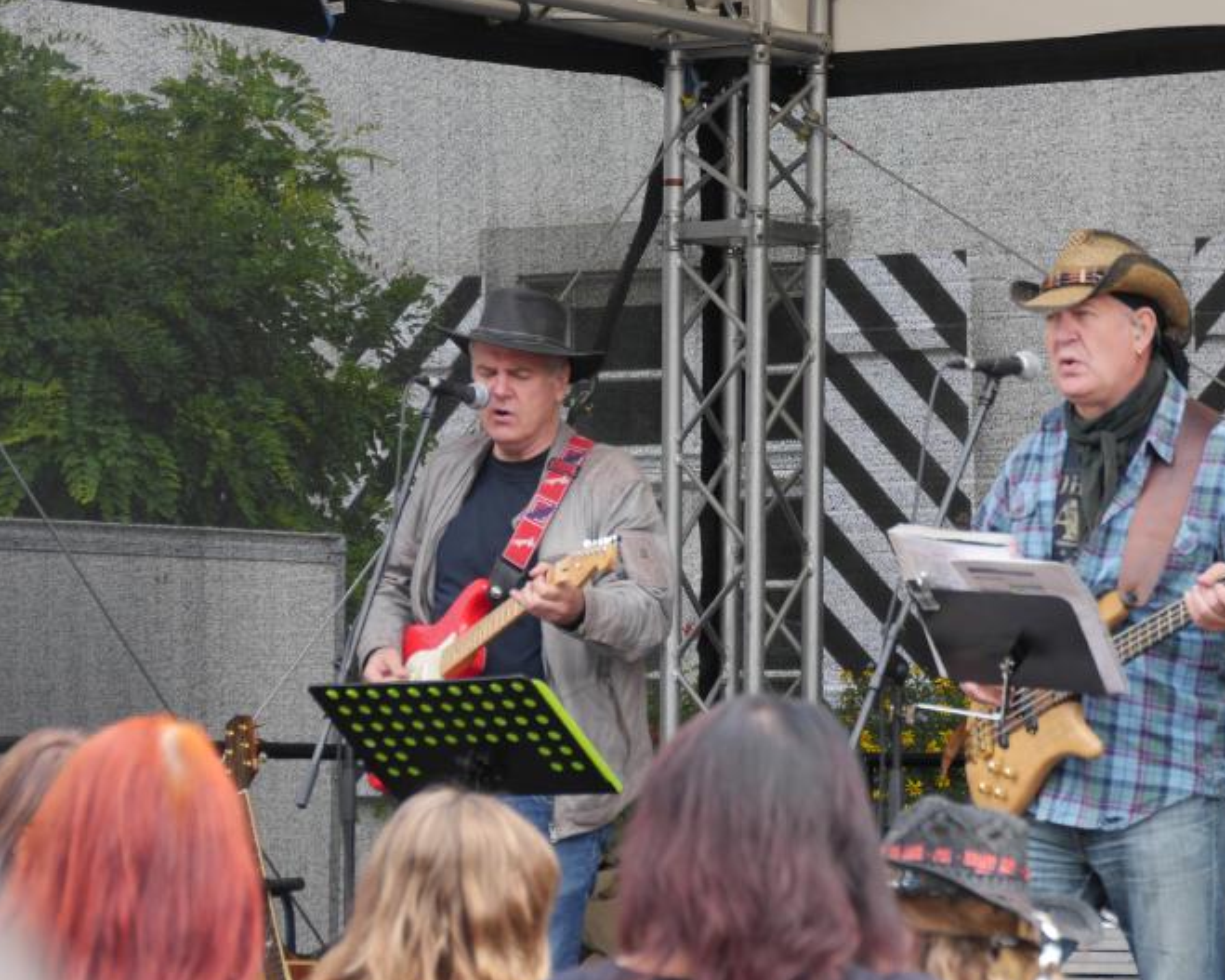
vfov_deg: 8.9
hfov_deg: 11.2
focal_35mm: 173
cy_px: 519
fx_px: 6271
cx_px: 712
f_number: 5.8
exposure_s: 1/160
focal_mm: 73
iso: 250
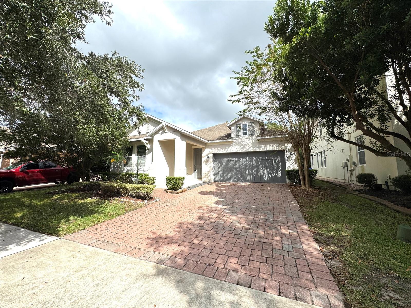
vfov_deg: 85.7
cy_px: 154
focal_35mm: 14
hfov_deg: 102.1
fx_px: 166
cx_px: 206
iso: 50
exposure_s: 1/2415
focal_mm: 2.22
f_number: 2.2
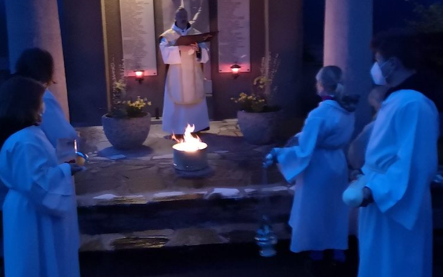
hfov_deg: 50.4
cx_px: 218
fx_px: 471
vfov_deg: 32.7
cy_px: 105
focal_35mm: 39
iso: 3200
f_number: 1.8
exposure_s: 1/16.7
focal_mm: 3.95
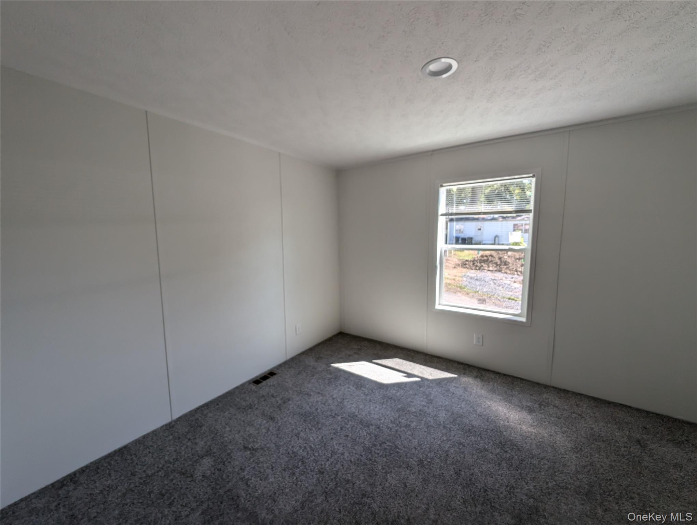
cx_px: 348
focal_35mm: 12
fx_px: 242
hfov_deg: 110.5
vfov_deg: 94.6
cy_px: 262
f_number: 1.95
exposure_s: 1/207
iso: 37
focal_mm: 2.23
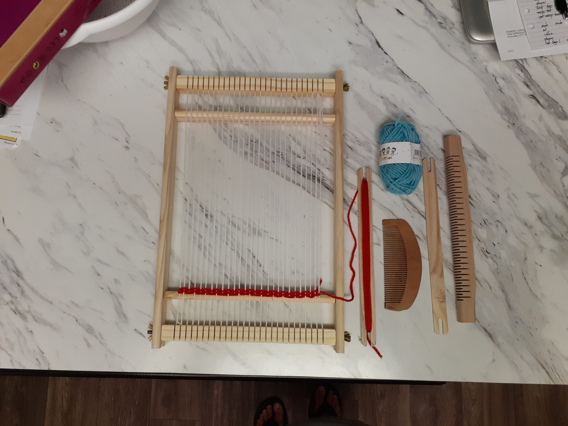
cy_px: 213
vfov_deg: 51.4
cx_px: 284
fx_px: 443
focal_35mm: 27
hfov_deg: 65.3
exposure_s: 1/60
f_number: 1.9
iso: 171
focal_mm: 3.6
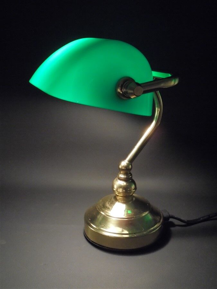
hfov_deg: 33.6
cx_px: 108
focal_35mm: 43
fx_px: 359
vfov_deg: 43.9
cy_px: 144
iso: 400
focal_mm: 7.8
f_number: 4.5
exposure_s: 1/30
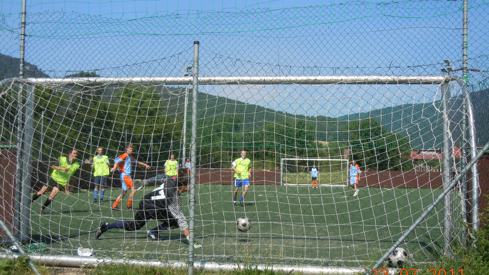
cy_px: 128
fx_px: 558
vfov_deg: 27.7
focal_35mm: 43
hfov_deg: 47.4
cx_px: 242
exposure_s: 1/800
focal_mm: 7.1
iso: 100
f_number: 3.7
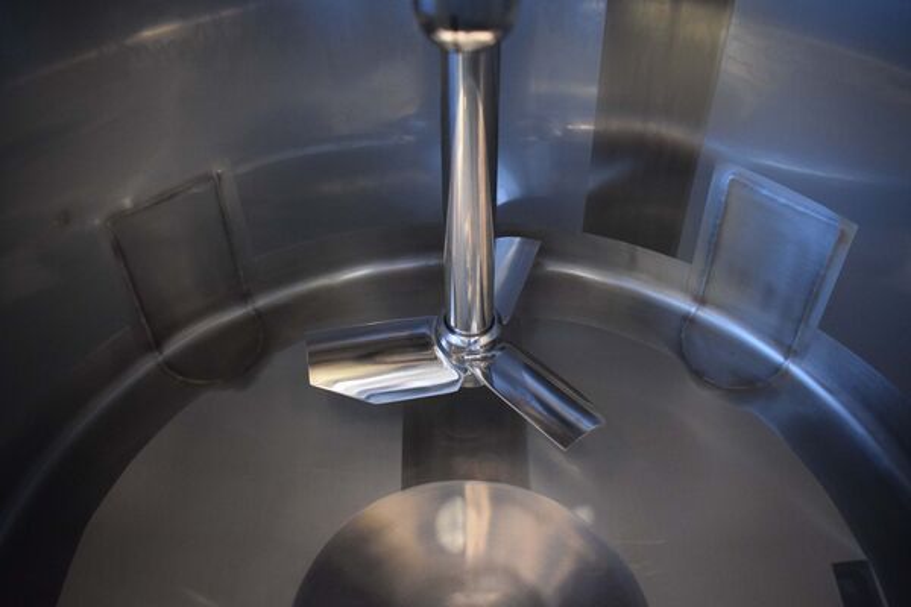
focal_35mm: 32
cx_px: 456
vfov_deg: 41.7
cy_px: 304
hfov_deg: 59.5
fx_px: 797
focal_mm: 21
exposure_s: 1/30
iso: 3200
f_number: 3.8
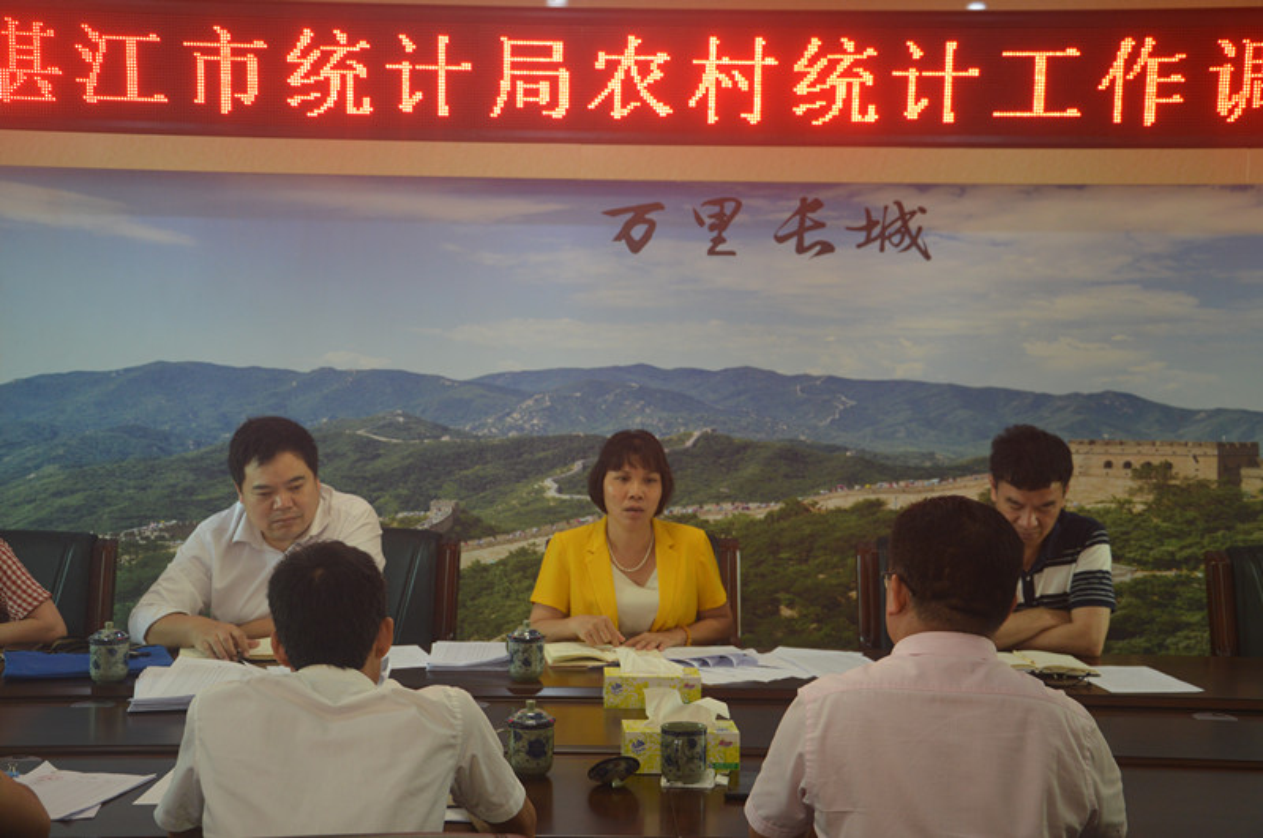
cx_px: 632
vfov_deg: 25.7
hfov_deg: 37.9
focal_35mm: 52
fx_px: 1839
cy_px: 419
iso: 400
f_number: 4.5
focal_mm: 35
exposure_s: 1/60
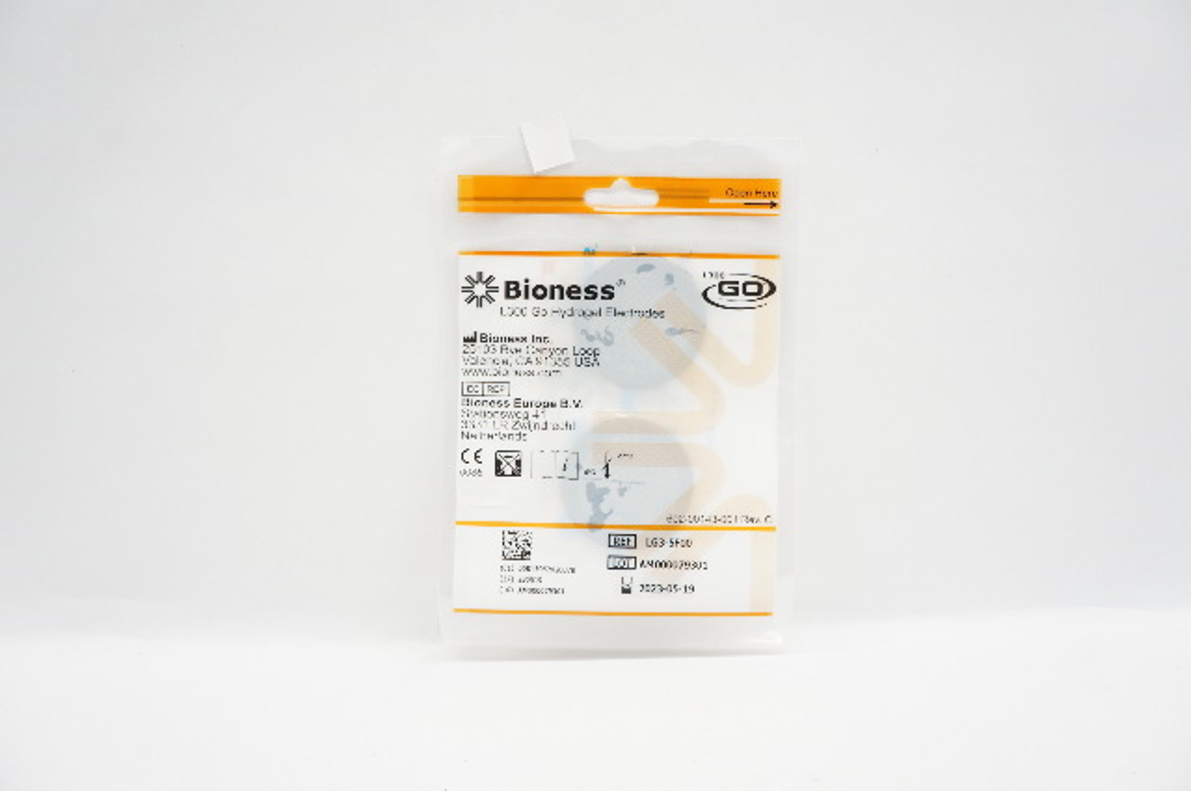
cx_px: 596
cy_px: 396
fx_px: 892
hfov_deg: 67.4
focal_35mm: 27
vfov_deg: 47.8
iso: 200
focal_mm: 18
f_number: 6.3
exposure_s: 1/25
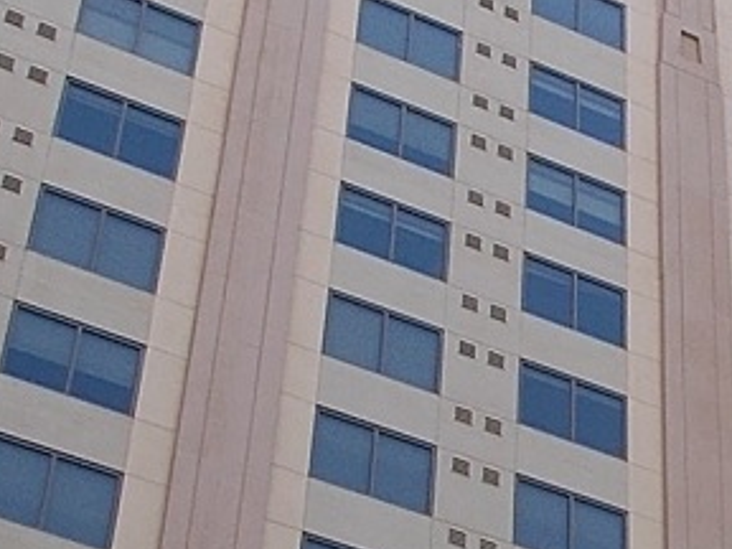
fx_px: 2601
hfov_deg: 15.4
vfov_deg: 11.9
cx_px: 902
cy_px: 563
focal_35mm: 123
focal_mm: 4.6
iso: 80
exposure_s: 1/320
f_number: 3.2
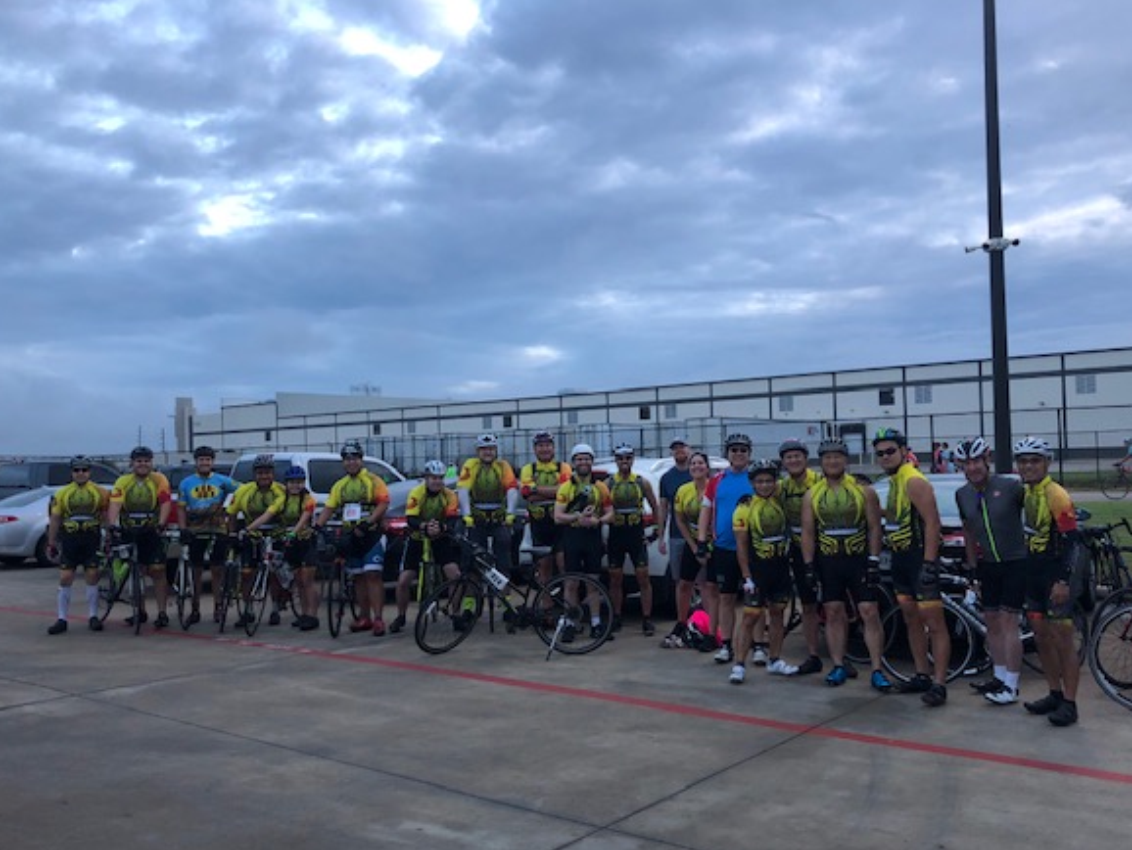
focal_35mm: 31
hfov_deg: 58.3
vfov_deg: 45.4
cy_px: 466
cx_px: 588
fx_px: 1014
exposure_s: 1/120
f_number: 1.8
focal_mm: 3.99
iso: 50
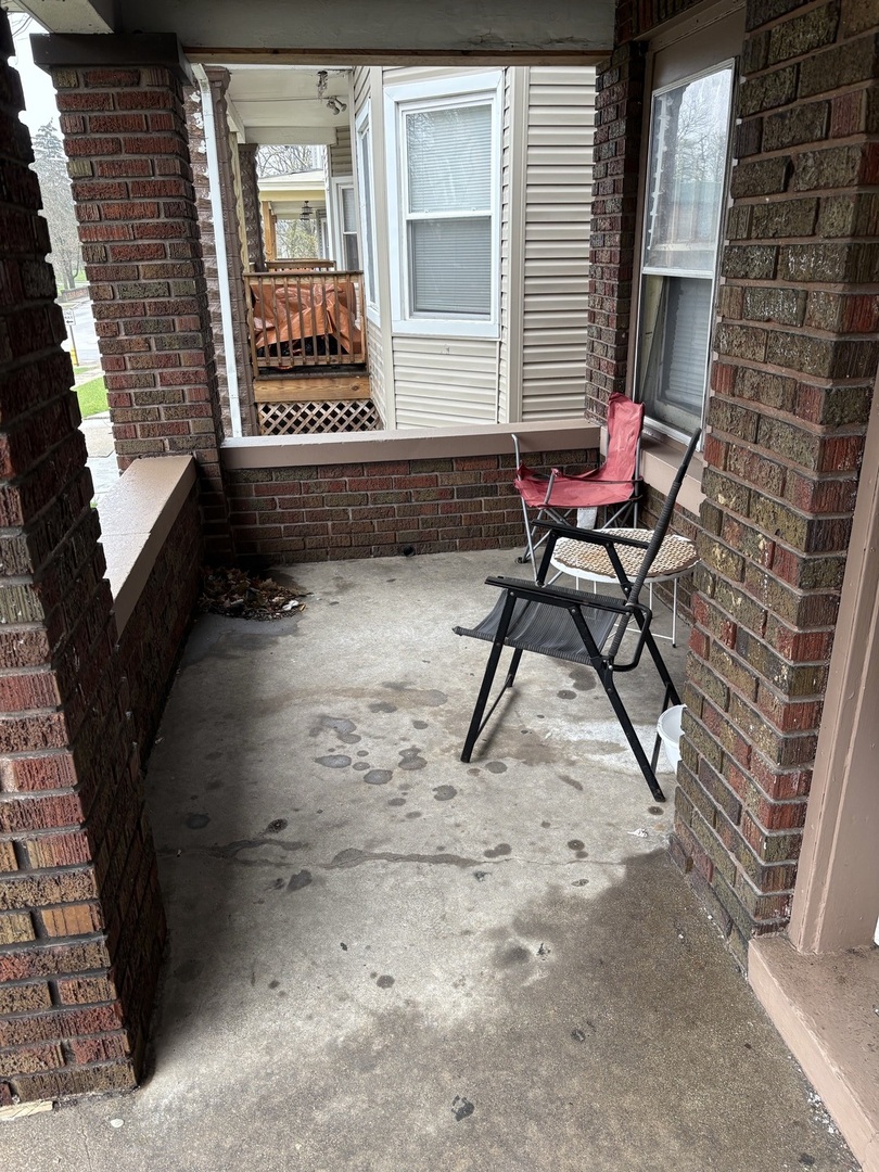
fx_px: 880
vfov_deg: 67.3
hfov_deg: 53.1
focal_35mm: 26
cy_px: 586
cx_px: 440
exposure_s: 1/122
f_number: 1.6
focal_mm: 5.96
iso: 50
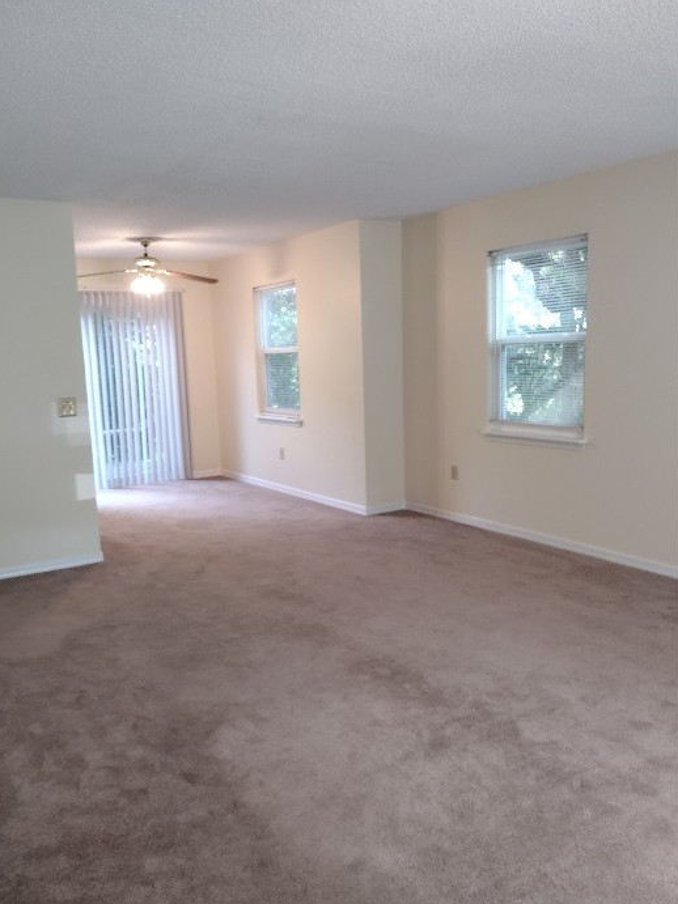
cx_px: 302
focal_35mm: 30
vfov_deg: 60.0
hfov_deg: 46.7
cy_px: 468
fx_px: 784
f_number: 1.7
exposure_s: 1/40
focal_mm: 4.71
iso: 216
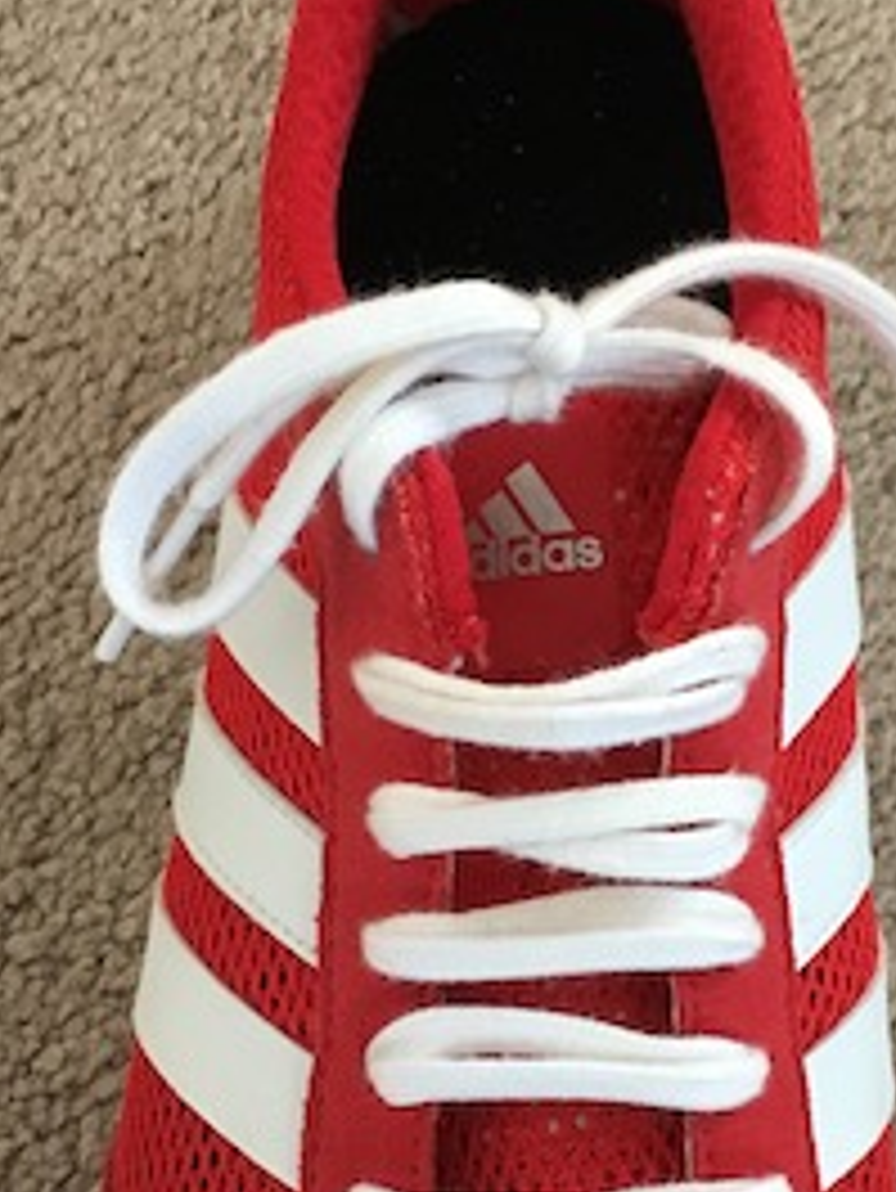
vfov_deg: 30.2
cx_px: 558
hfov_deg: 23.2
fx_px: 2173
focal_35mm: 63
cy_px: 909
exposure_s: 1/15
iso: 200
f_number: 2.2
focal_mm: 4.15
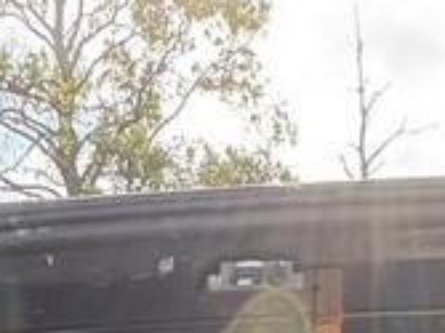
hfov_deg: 25.9
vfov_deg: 13.3
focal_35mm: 75
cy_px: 844
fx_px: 963
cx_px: 152
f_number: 2.2
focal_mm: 2.22
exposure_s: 1/280
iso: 64
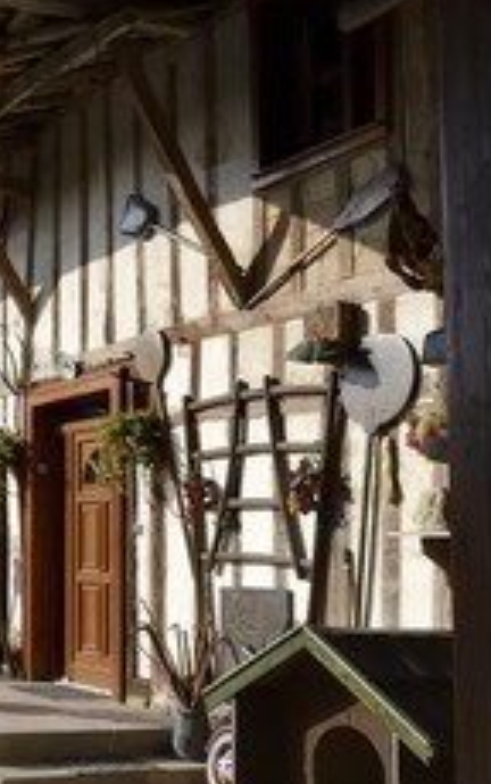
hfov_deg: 22.6
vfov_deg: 38.8
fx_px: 1112
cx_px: -119
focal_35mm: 52
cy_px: 412
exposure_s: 1/200
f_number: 22
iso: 800
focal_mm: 28
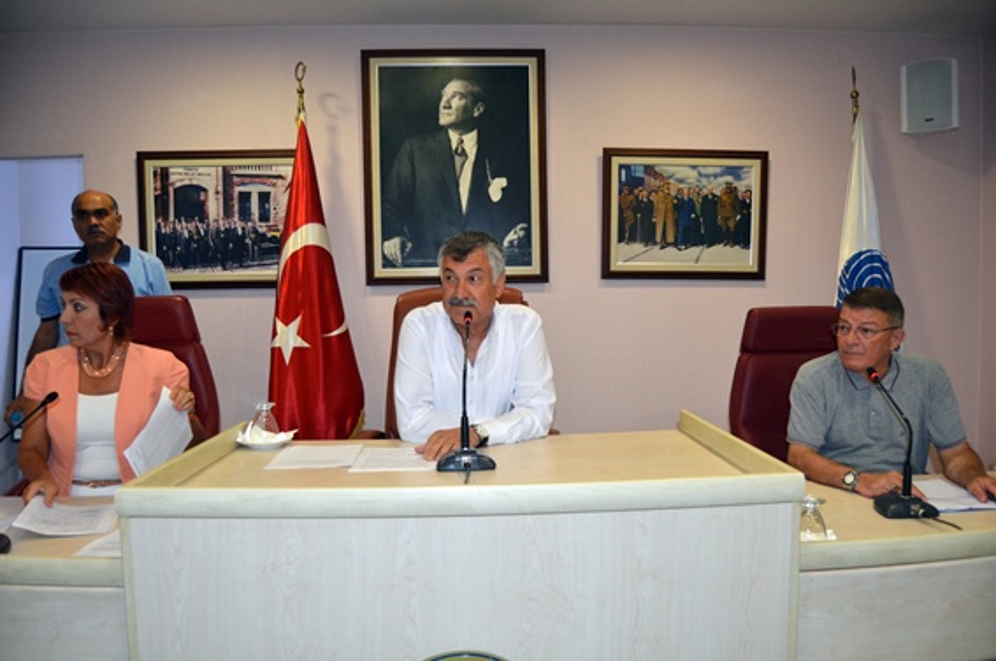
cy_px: 330
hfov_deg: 67.5
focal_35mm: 27
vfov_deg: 47.8
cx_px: 498
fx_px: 746
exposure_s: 1/60
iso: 800
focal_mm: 18
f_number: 3.5
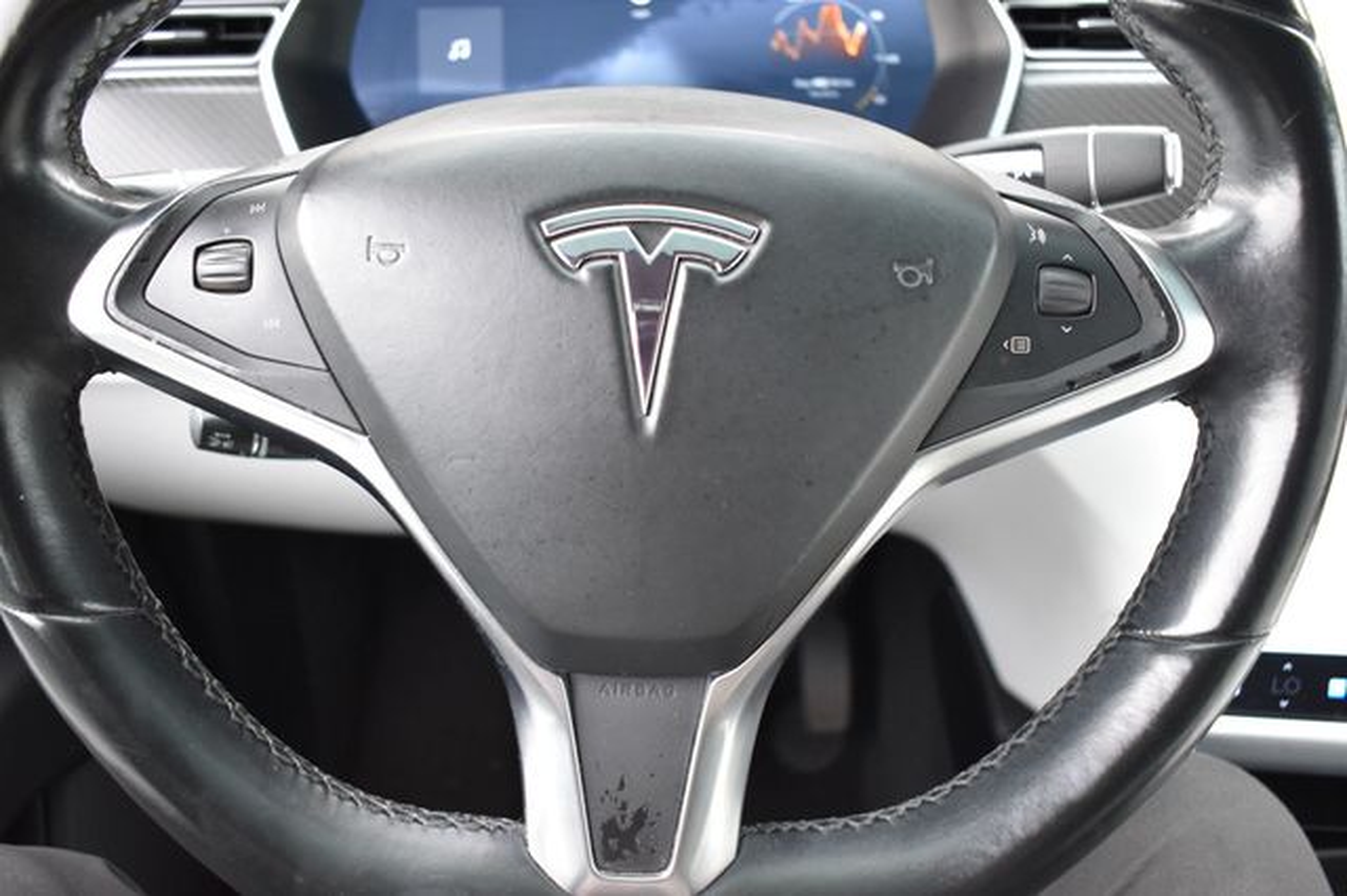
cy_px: 448
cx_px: 674
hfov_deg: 59.5
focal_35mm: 32
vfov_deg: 41.7
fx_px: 1178
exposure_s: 1/60
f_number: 3.8
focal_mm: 21
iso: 1400
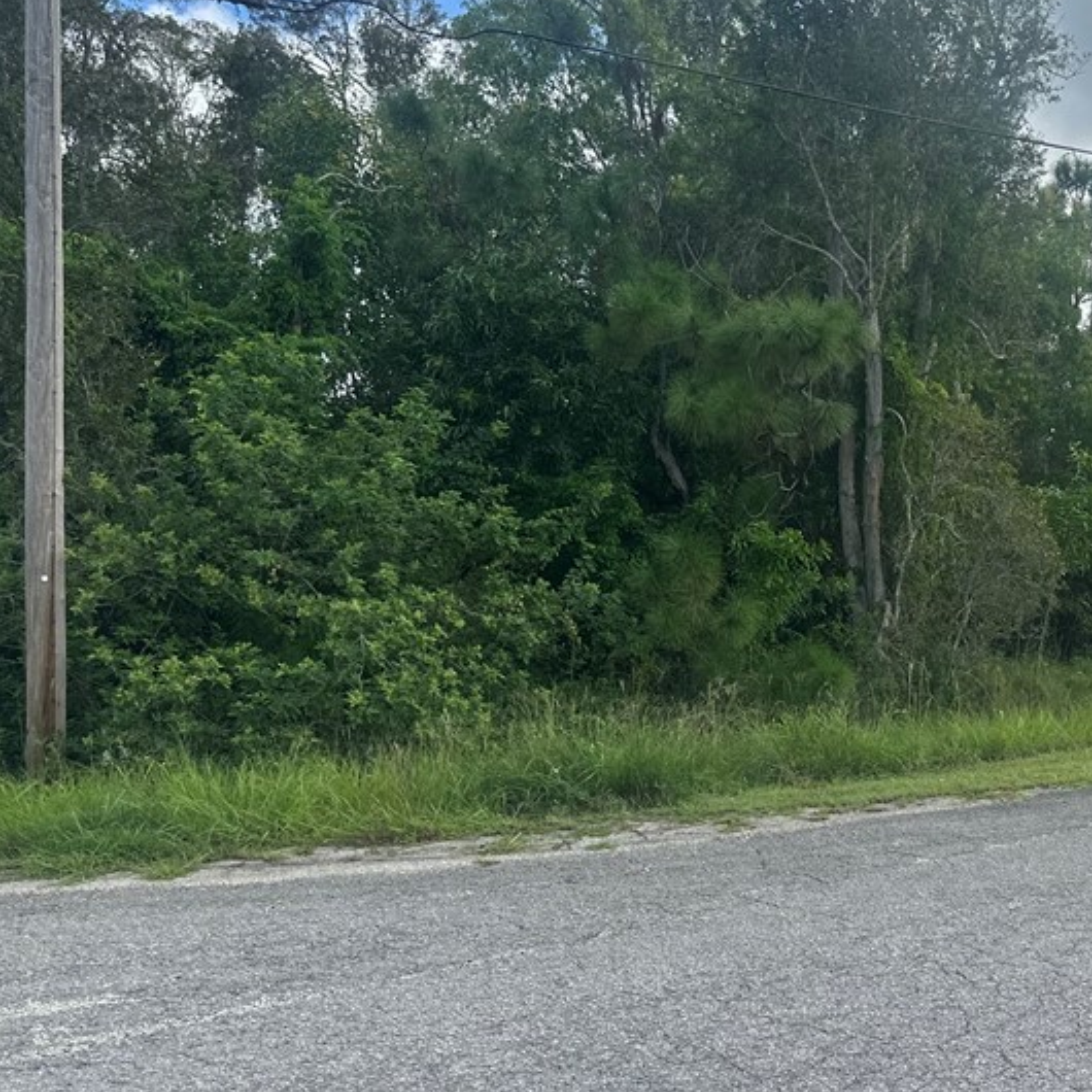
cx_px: 972
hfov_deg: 38.3
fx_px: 1463
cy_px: 546
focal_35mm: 41
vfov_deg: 40.9
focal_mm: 6.86
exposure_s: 1/3058
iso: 80
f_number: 1.78
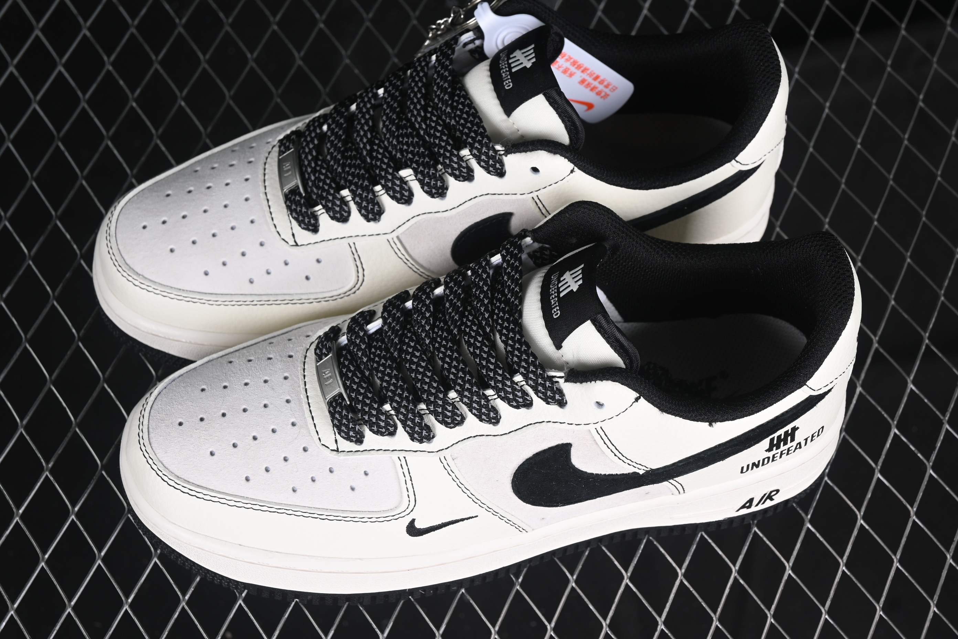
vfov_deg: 18.2
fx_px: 1996
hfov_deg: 27.0
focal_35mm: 75
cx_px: 479
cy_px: 320
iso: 160
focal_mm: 50
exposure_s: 1/80
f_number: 7.1
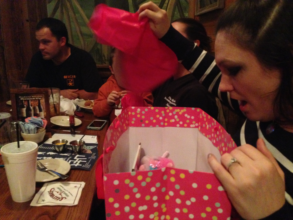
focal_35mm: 33
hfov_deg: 55.4
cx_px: 146
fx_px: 279
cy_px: 110
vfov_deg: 42.9
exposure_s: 1/15
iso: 800
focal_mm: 4.12
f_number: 2.4
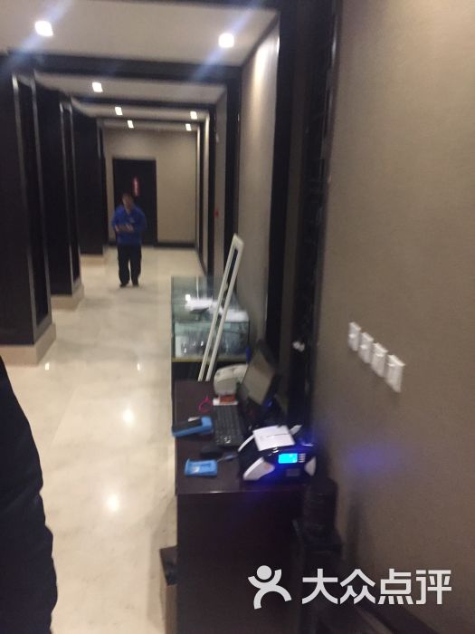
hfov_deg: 48.2
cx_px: 238
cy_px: 317
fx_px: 531
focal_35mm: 29
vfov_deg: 61.7
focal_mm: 4.15
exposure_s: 1/17
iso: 320
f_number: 2.2
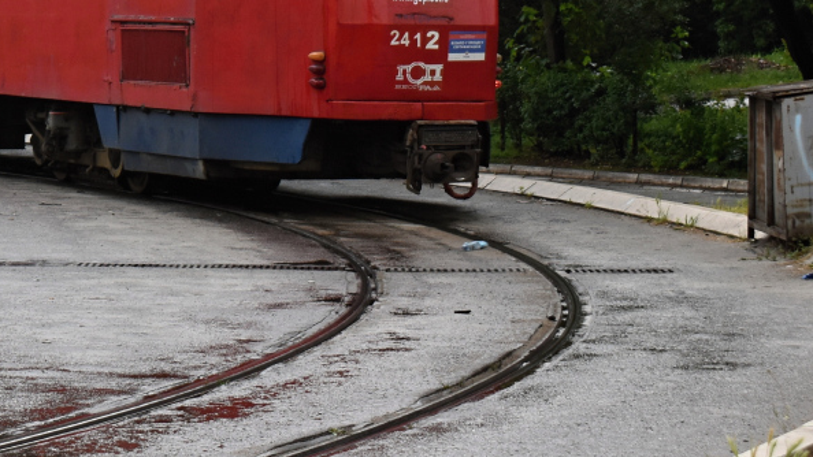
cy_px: -129
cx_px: -71
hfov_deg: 12.8
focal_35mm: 165
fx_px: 3557
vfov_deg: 7.3
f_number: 8
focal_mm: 48
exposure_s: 1/250
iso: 400
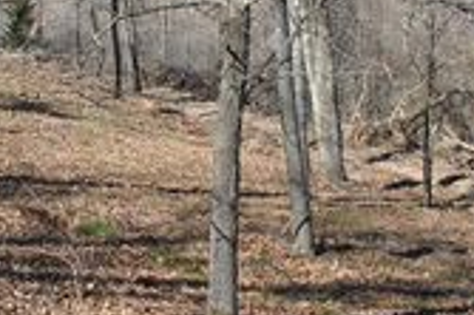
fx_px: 1065
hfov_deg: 24.6
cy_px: 28
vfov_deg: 16.6
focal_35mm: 81
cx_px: 88
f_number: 7.1
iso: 100
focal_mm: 18
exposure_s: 1/200
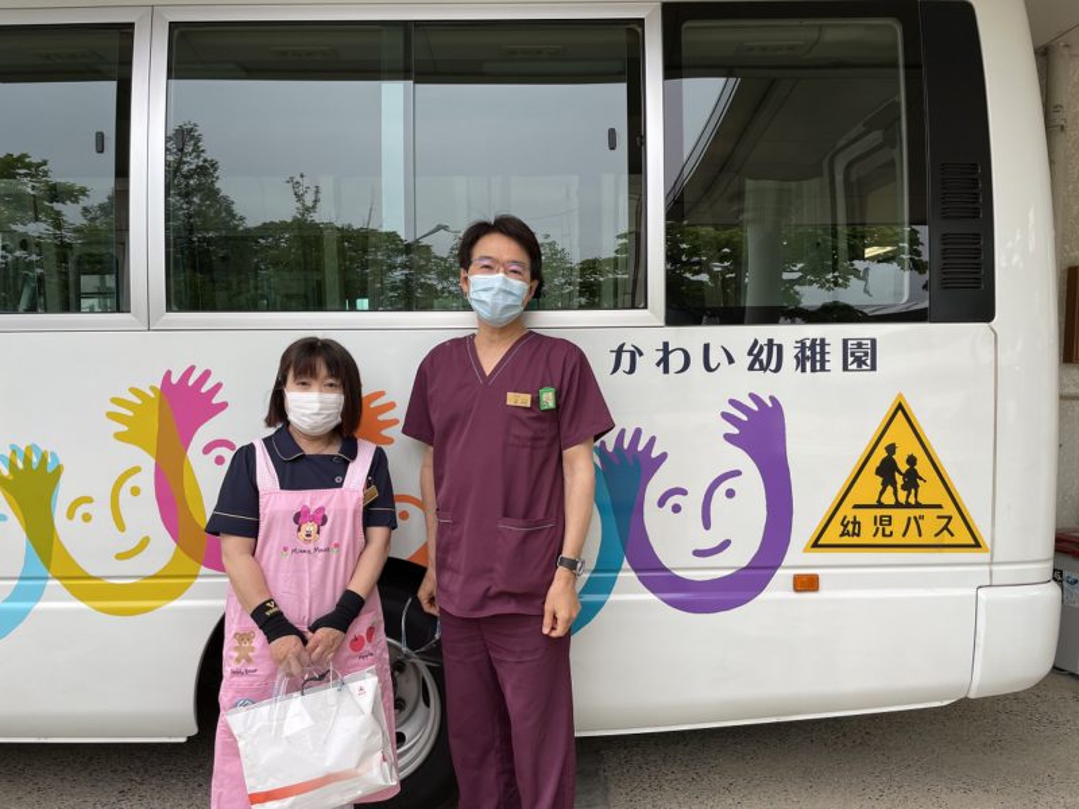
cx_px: 540
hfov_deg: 67.3
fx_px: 810
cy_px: 404
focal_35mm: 26
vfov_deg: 53.1
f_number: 1.6
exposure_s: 1/251
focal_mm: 4.2
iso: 32
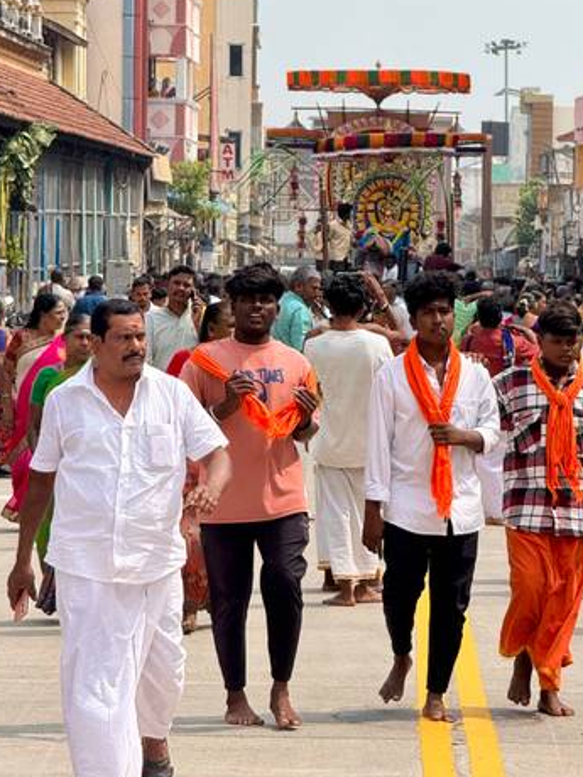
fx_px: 3750
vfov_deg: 11.8
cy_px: 437
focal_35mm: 167
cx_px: 384
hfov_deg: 8.9
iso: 50
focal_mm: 15.66
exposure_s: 1/1546
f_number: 2.8
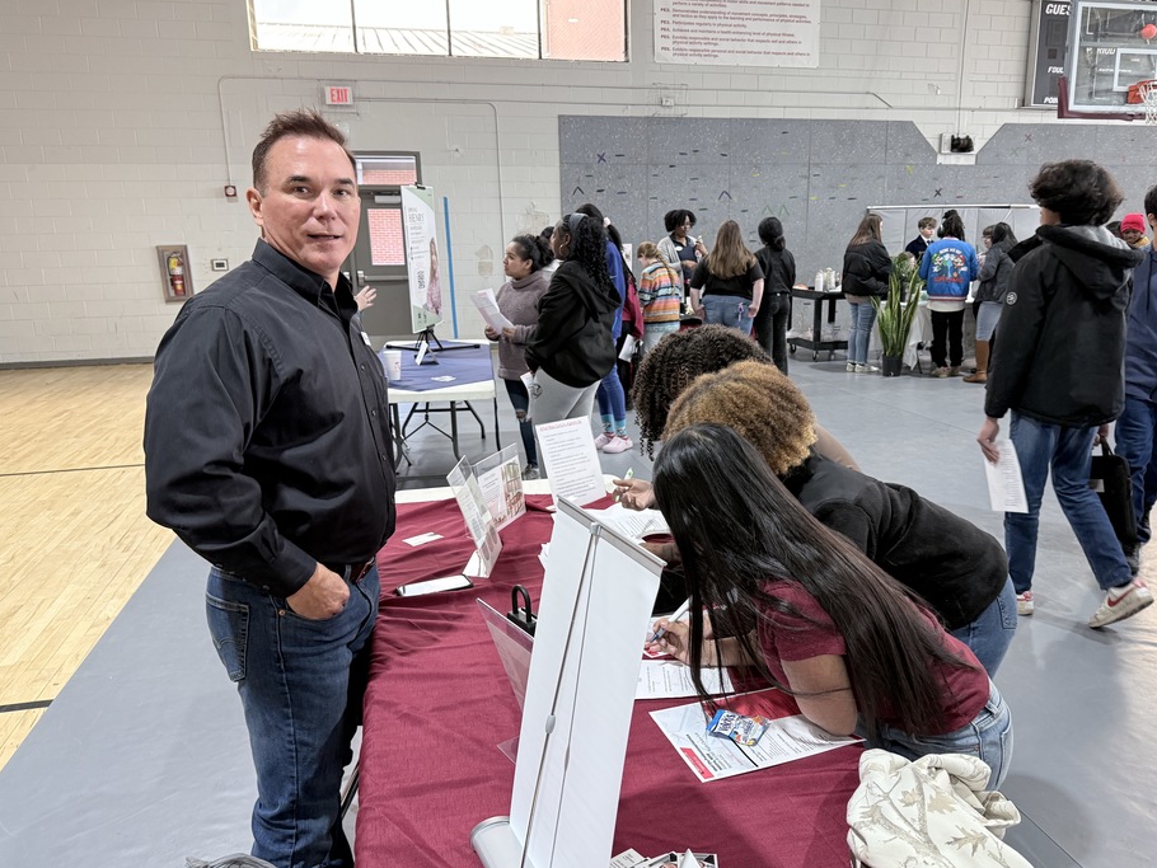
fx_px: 903
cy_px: 451
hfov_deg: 65.2
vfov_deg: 51.4
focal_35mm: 27
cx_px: 629
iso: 200
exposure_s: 1/119
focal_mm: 6.76
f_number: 1.78
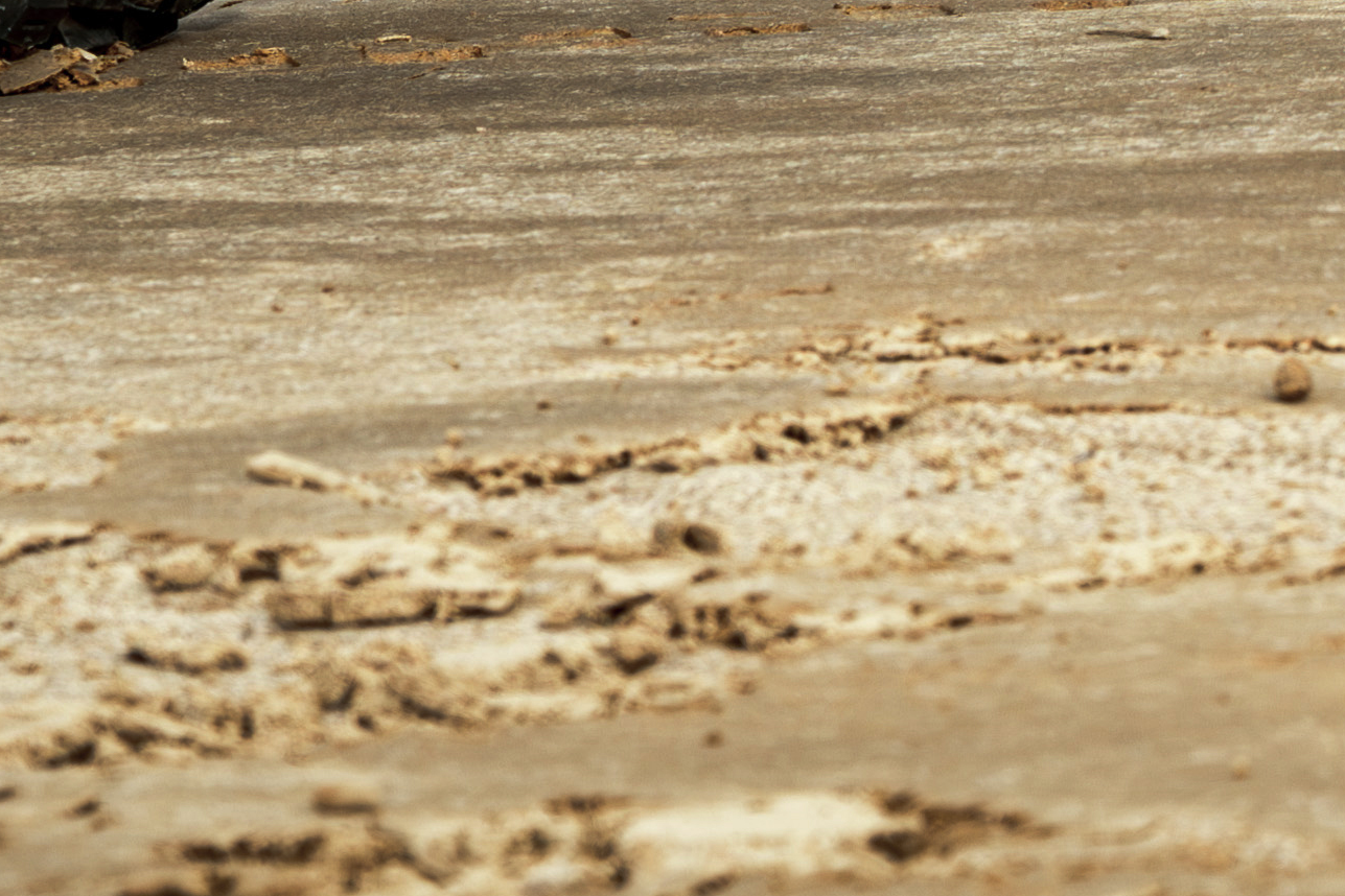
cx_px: 2480
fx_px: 18754
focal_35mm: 502
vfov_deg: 2.7
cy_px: -2196
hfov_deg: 4.1
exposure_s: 1/250
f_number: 8
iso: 80
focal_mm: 68
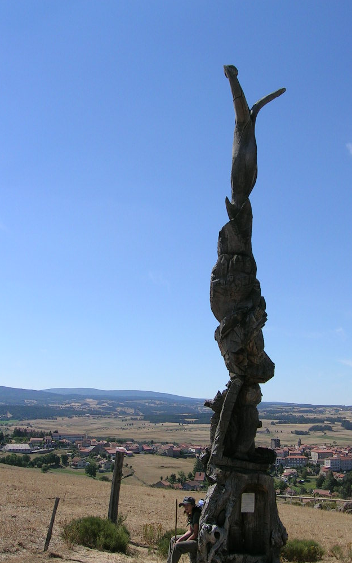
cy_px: 287
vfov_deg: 51.5
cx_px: 209
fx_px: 583
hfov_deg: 33.5
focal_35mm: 38
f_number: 4.8
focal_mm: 5.4
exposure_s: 1/521
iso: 50
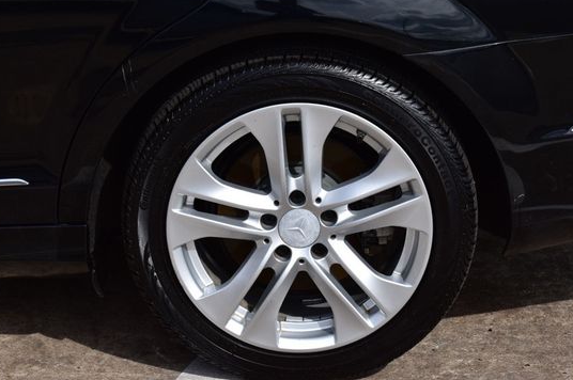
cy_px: 216
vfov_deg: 13.8
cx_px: 292
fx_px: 1567
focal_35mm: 99
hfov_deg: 20.7
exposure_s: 1/500
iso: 250
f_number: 11
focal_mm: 55
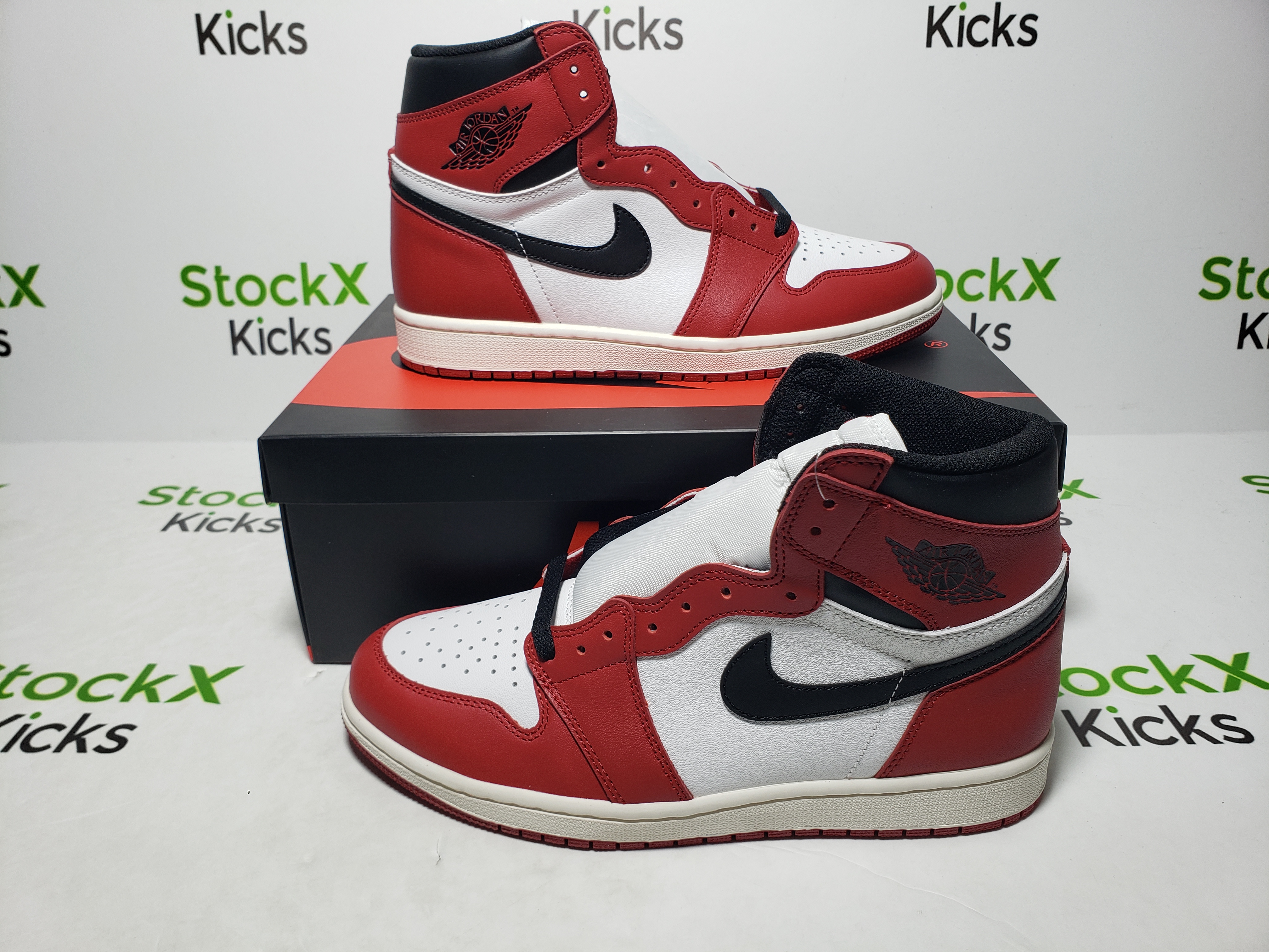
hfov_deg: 67.3
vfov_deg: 53.1
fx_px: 953
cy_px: 476
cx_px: 634
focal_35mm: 26
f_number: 2.4
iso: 50
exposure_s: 1/177
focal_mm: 4.3
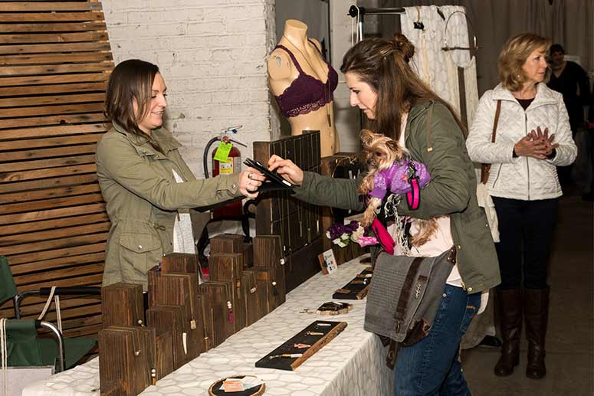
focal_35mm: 44
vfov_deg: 30.5
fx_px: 726
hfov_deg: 44.5
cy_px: 198
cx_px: 297
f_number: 8
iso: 500
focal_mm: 44
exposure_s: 1/160
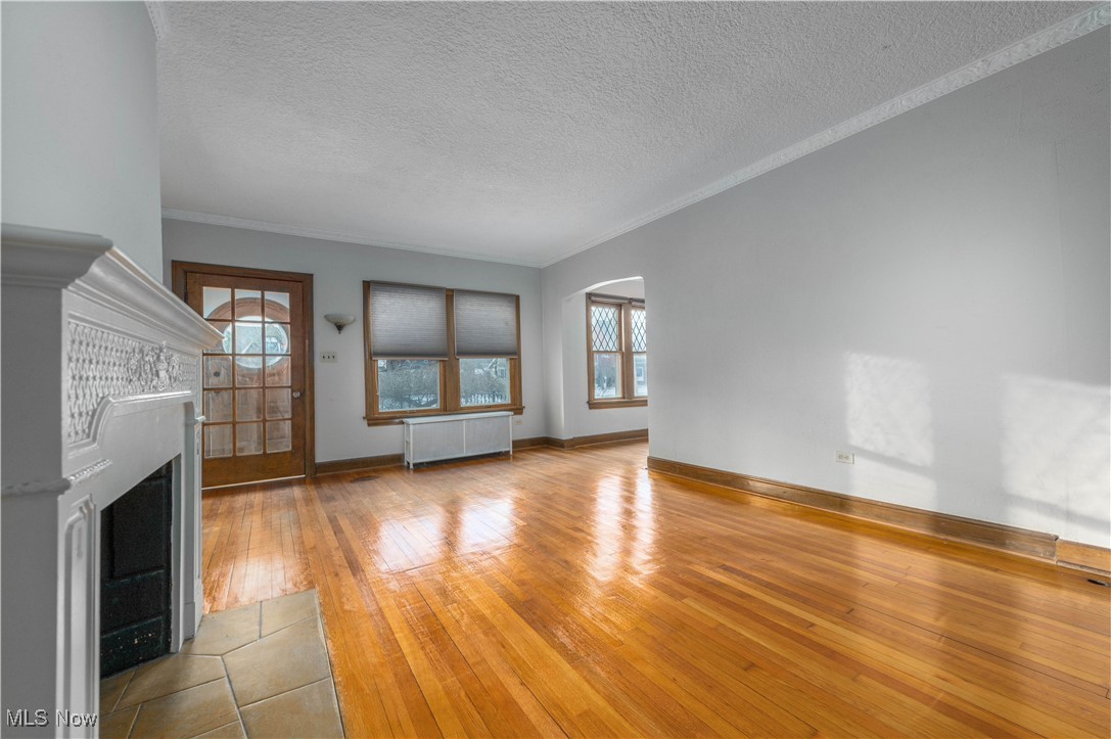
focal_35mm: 14
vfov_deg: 81.1
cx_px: 556
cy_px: 370
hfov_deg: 104.3
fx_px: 432
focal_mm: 14
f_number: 8
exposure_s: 1/60
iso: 320
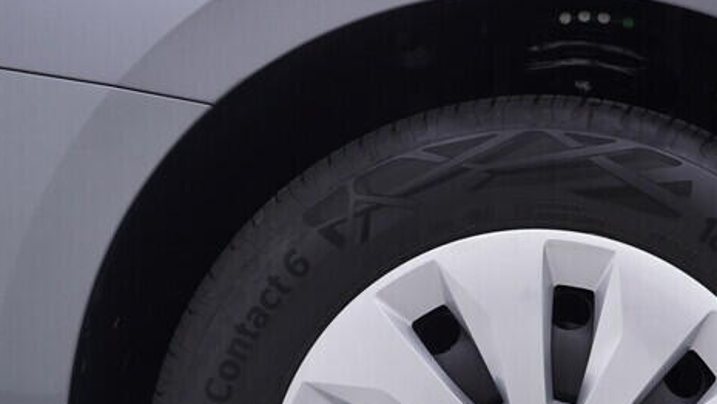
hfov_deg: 25.2
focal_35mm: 83
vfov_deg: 14.3
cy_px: 436
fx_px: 1579
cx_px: 561
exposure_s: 1/60
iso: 125
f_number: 4
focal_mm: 24
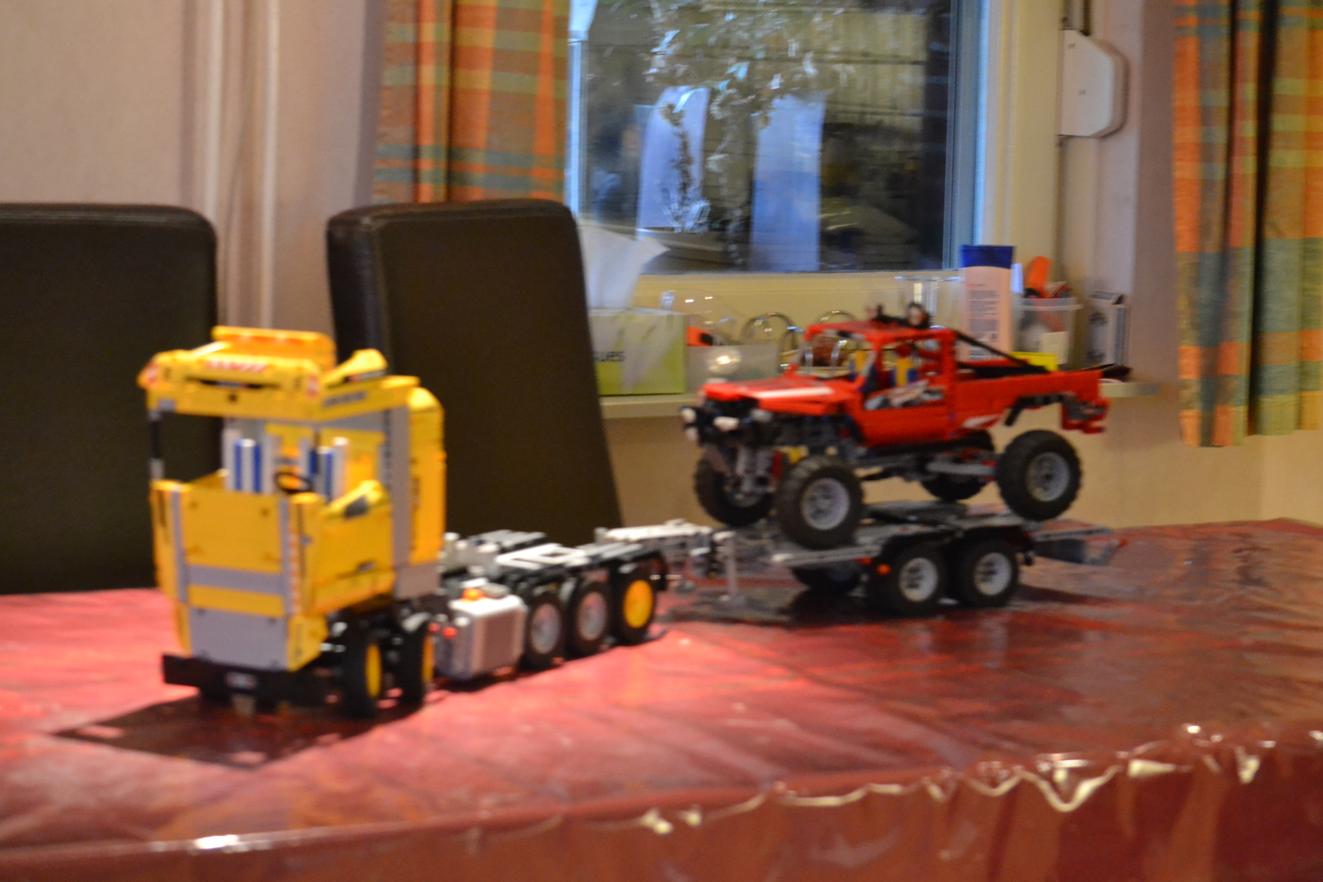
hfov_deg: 24.6
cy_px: 441
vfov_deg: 16.6
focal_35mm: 82
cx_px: 662
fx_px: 3032
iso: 3200
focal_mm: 55
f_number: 4.5
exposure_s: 1/25
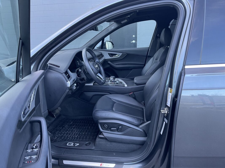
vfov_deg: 53.1
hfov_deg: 67.3
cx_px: 112
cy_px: 84
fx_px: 169
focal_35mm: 26
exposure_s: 1/78
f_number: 1.6
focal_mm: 5.1
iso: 125
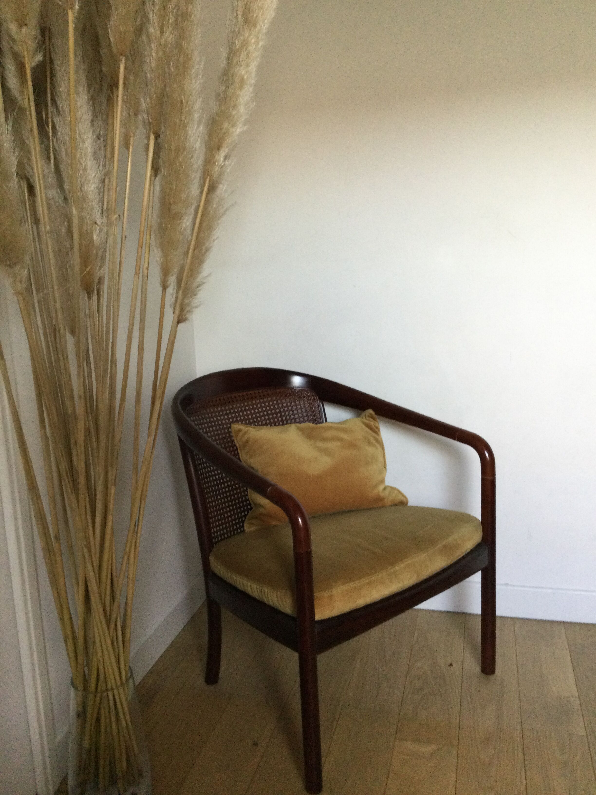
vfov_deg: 58.4
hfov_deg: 45.4
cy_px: 398
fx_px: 712
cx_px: 298
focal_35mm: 31
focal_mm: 3.3
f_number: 2.4
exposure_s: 1/33
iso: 125
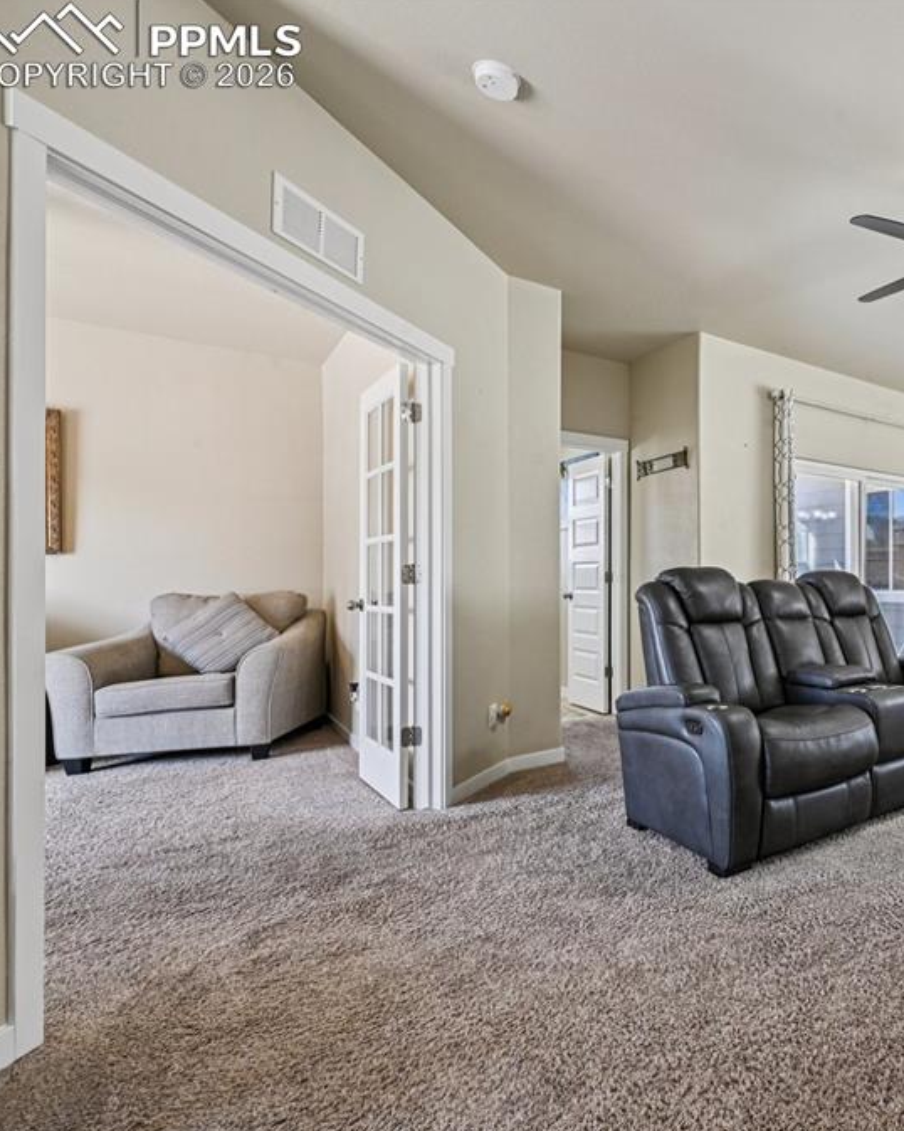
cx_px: 825
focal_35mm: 20
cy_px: 568
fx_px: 669
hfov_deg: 57.7
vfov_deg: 80.4
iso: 400
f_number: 11
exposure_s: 1/15
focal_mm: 14
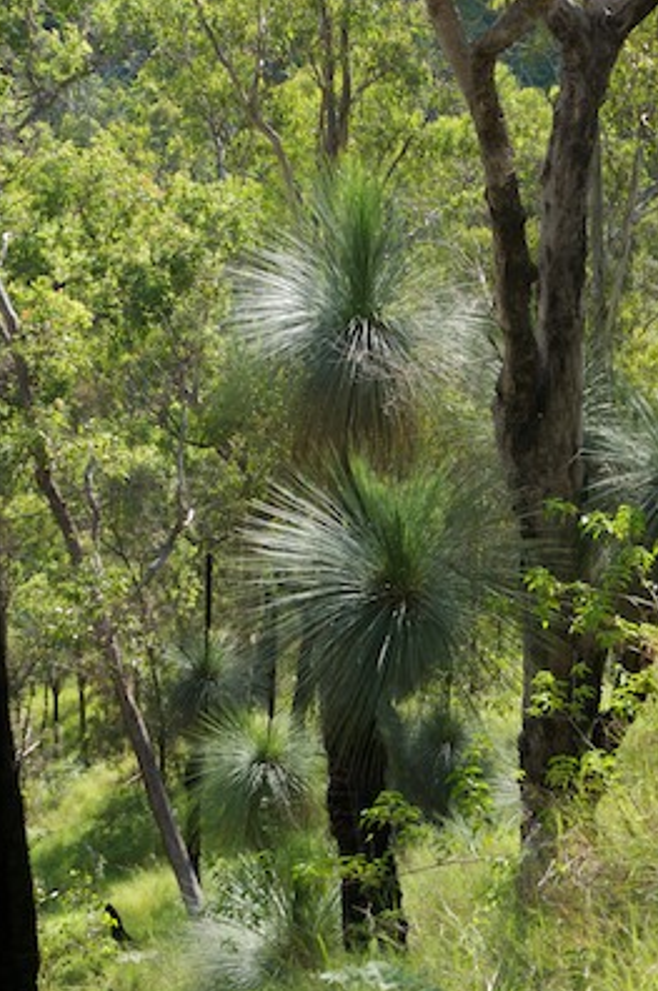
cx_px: 480
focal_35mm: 109
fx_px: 2996
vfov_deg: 18.8
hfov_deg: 12.5
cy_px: 398
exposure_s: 1/250
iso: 320
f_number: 8
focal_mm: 48
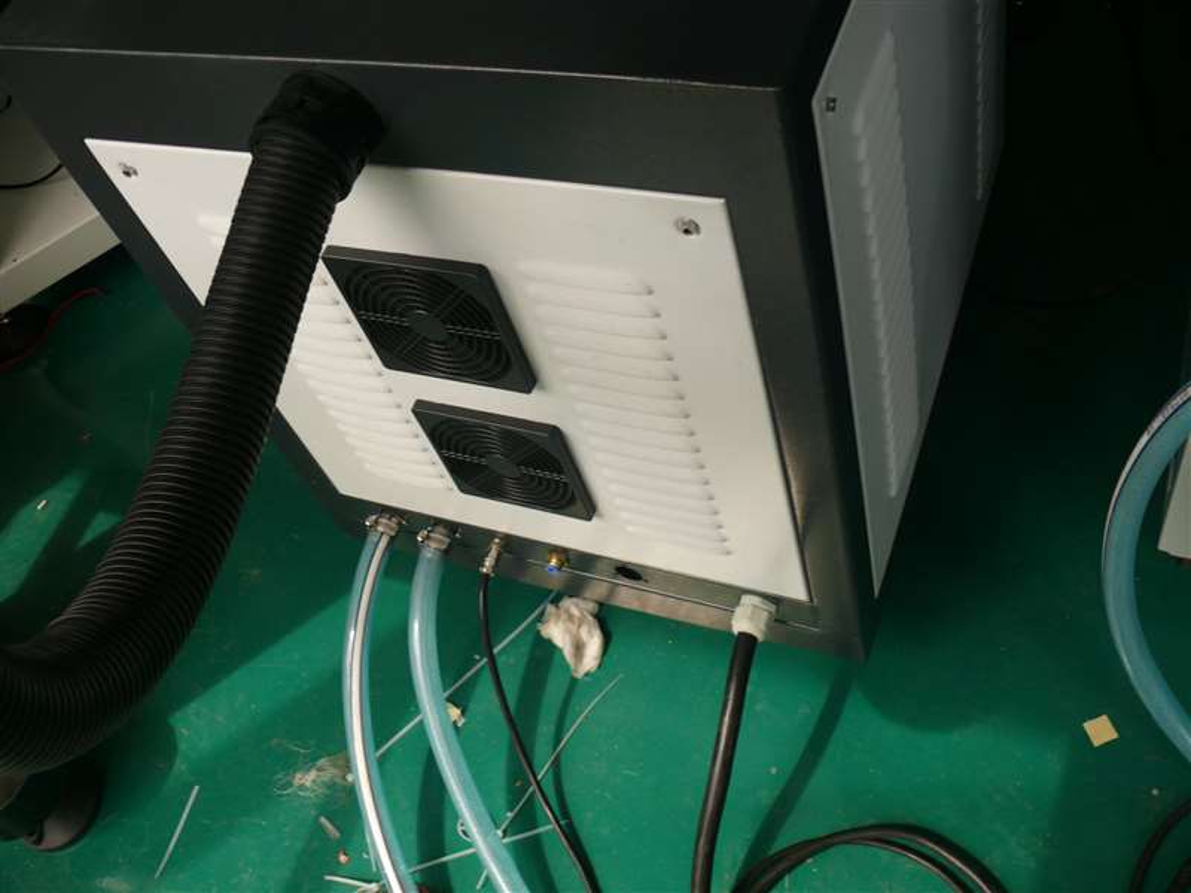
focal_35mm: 35
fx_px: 1204
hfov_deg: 52.6
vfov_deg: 40.7
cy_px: 446
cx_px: 596
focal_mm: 7.4
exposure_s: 1/80
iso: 100
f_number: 2.8
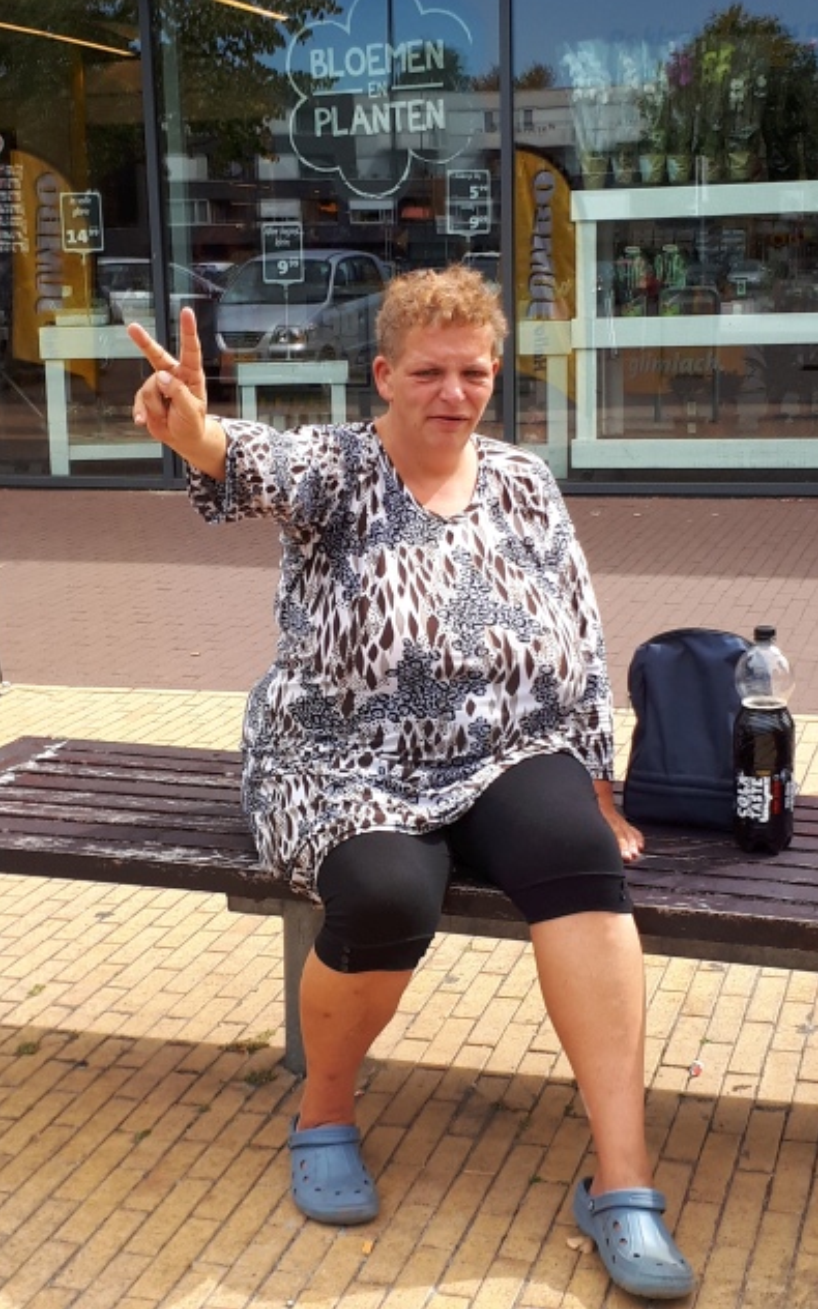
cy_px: 648
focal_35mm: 29
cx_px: 445
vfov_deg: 64.6
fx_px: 1034
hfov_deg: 43.1
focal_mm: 3.6
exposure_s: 1/474
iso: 40
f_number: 1.9
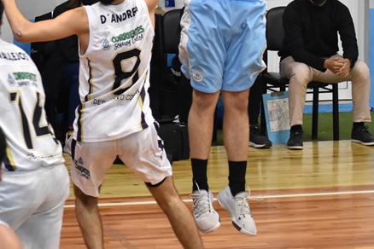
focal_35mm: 298
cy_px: -40
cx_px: 178
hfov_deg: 6.9
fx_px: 3097
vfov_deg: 4.6
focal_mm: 85
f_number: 4.8
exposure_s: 1/400
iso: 2000
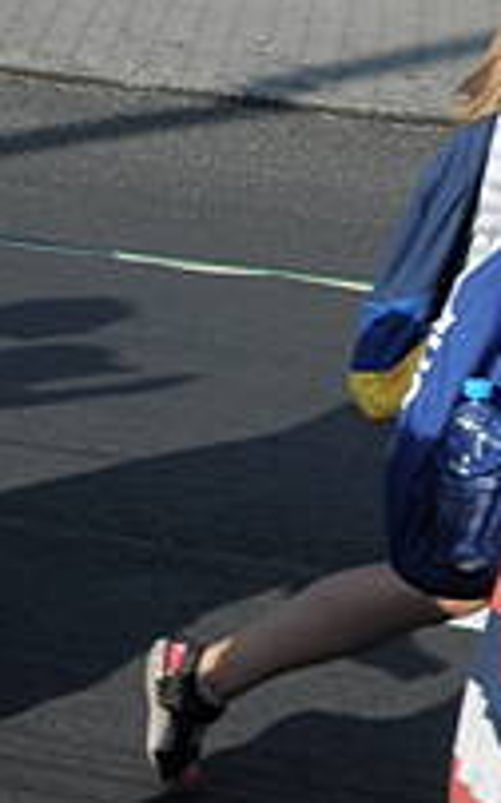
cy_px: 197
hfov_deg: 7.7
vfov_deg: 13.5
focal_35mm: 154
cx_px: -863
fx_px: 3369
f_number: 11
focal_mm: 24
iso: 400
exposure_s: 1/500
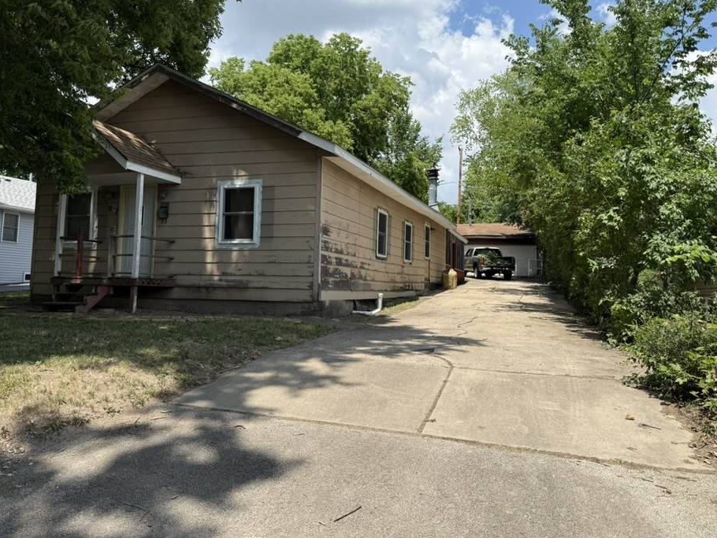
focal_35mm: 27
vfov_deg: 51.3
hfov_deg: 65.3
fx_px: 559
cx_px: 350
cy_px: 243
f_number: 1.78
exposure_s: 1/3279
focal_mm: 6.76
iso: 80
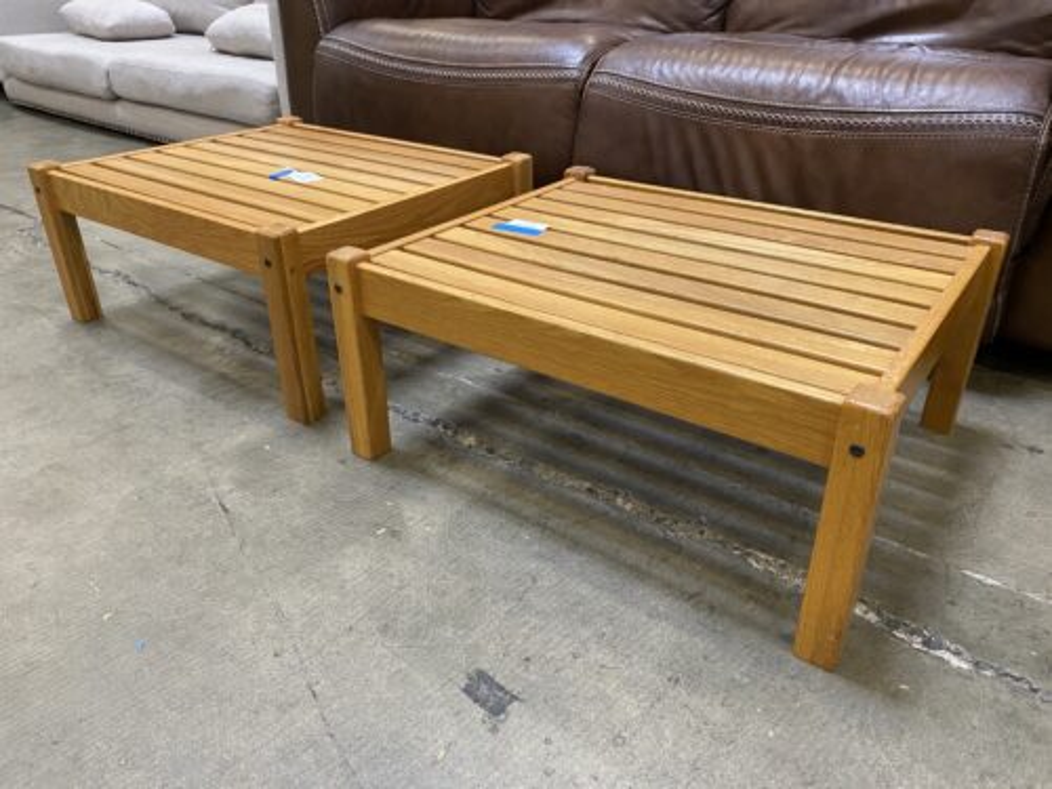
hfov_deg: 67.3
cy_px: 394
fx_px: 790
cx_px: 526
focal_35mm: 26
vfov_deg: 53.1
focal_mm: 4.25
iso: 200
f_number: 1.8
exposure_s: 1/60
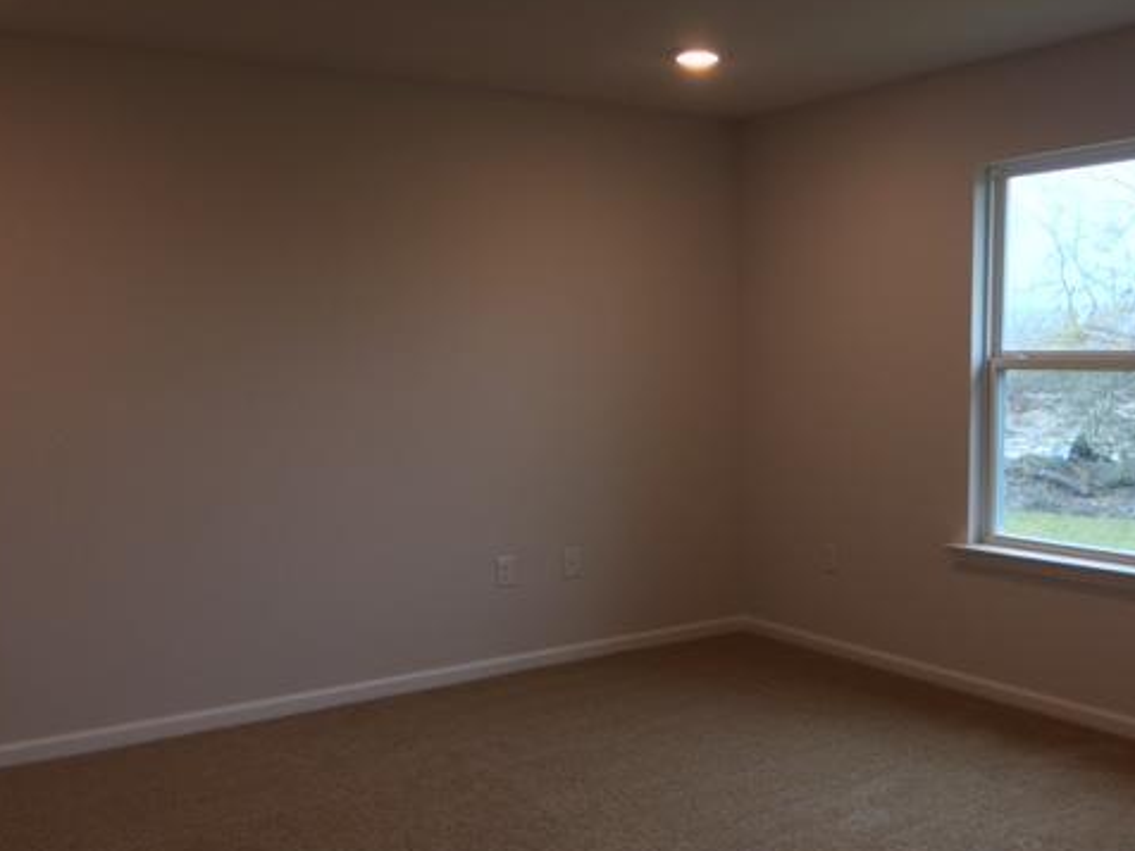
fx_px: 1279
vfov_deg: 36.7
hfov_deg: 47.2
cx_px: 737
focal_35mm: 39
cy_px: 505
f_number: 2.2
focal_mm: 4.15
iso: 40
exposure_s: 1/40
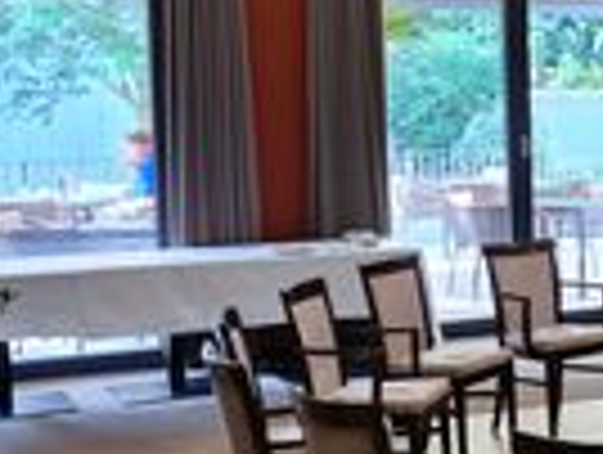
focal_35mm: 84
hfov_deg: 19.1
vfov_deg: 17.6
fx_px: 1466
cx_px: 1004
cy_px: 175
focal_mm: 7
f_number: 1.8
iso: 200
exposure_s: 1/100
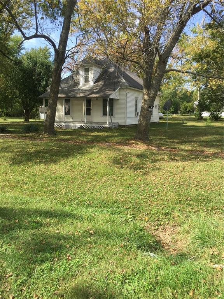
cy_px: 150
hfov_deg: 48.2
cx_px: 112
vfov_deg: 61.7
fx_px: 250
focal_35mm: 29
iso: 32
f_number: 2.2
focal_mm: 4.15
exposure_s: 1/746
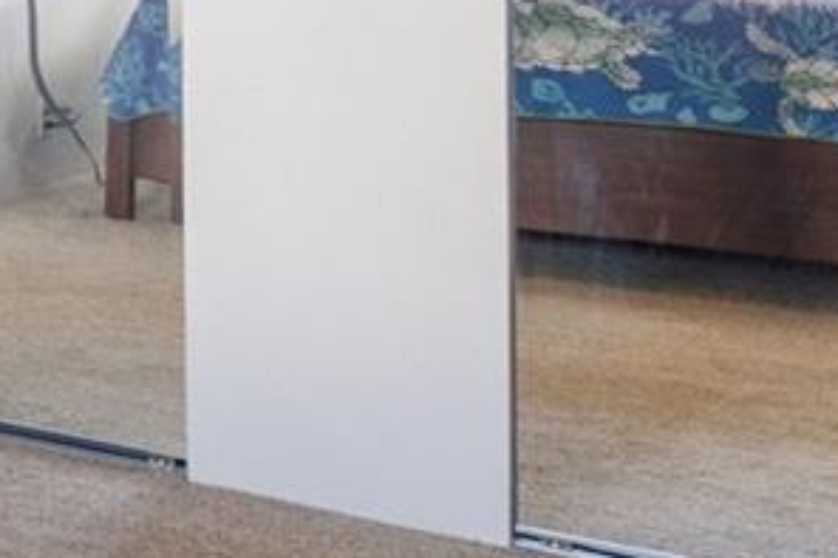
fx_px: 1884
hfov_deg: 14.4
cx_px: -1251
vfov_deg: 16.4
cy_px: -25
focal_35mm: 81
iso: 320
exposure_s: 1/25
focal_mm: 10
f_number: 8
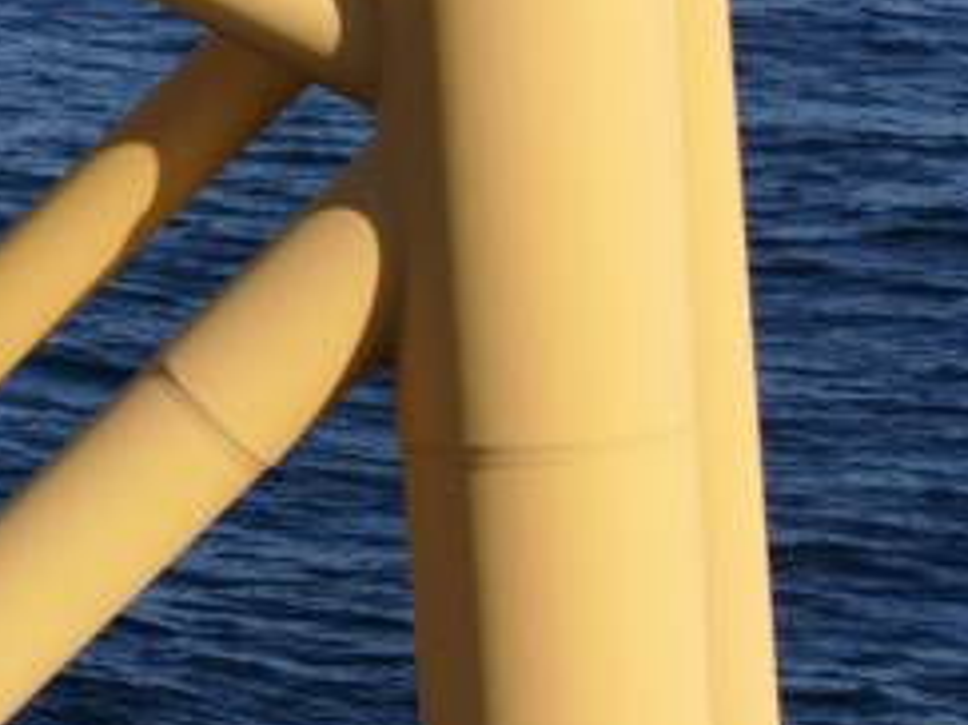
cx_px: -669
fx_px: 8245
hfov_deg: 6.6
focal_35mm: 295
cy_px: -362
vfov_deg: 5.0
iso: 100
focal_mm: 19.35
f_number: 2.8
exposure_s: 1/1600
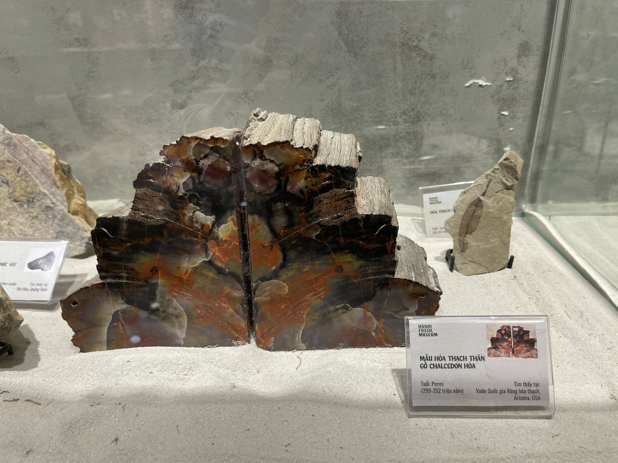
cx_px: 309
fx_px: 464
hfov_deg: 67.3
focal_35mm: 26
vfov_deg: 53.1
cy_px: 232
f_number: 1.6
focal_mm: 5.1
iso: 100
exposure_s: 1/100
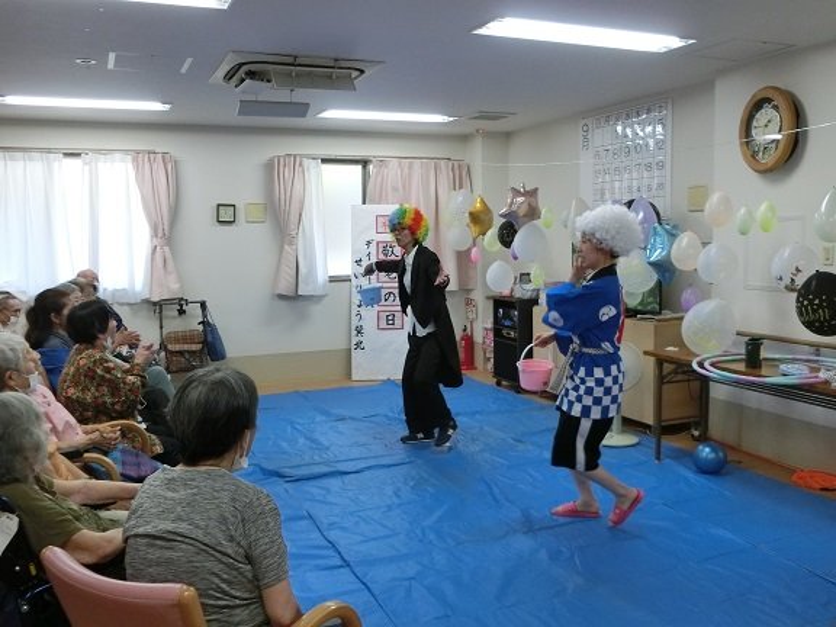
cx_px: 418
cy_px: 314
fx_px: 821
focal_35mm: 34
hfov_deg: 54.0
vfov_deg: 41.8
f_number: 3.9
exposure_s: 1/60
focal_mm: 6
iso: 400
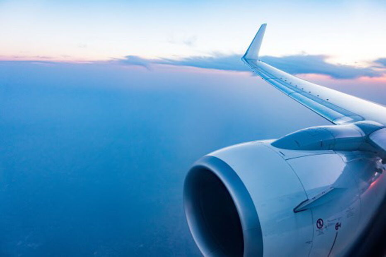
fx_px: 257
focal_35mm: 24
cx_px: 193
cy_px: 128
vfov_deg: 53.1
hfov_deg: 73.8
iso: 125
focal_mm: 8.8
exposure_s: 1/125
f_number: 2
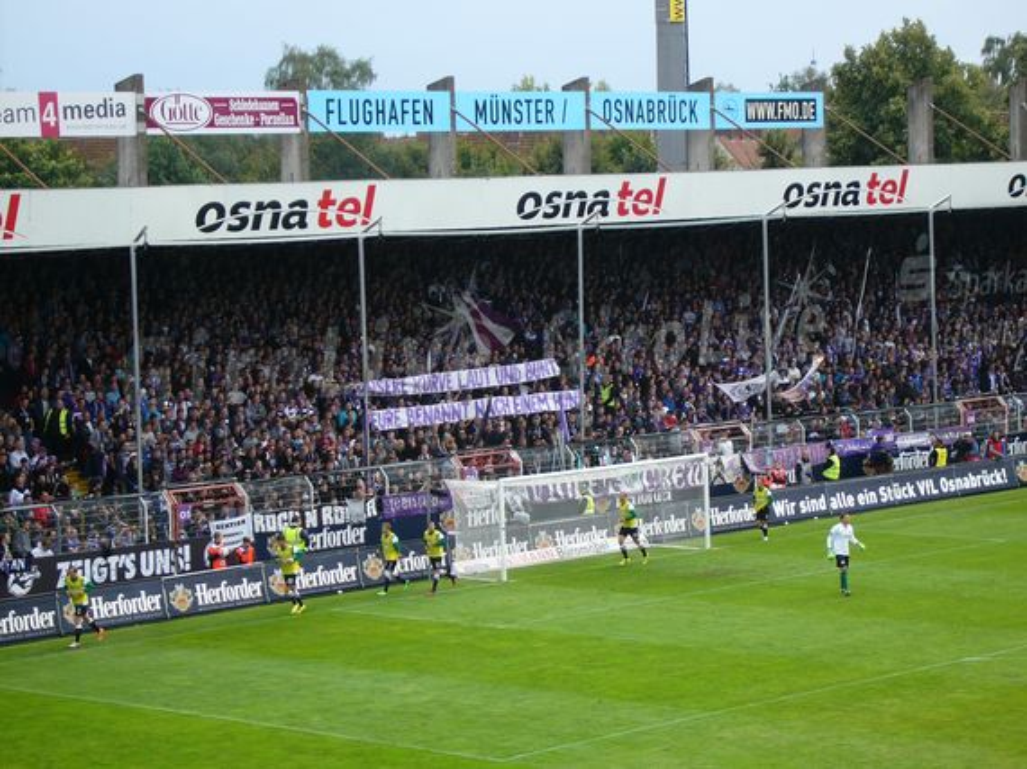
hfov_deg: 18.7
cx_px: 514
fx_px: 3114
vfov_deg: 14.1
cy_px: 384
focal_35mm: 105
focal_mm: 17.4
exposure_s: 1/125
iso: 50
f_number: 4.9
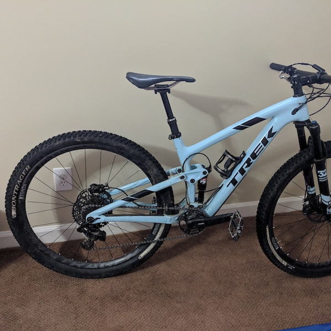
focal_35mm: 32
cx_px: 186
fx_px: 346
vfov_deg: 51.1
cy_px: 165
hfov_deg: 51.0
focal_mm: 4.44
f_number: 1.8
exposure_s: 1/30
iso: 763
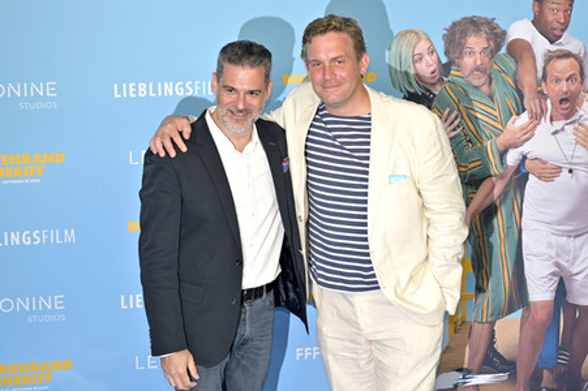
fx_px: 1142
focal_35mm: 70
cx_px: 294
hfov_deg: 28.9
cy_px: 196
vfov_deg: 19.4
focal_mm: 70
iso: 160
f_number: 4
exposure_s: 1/200
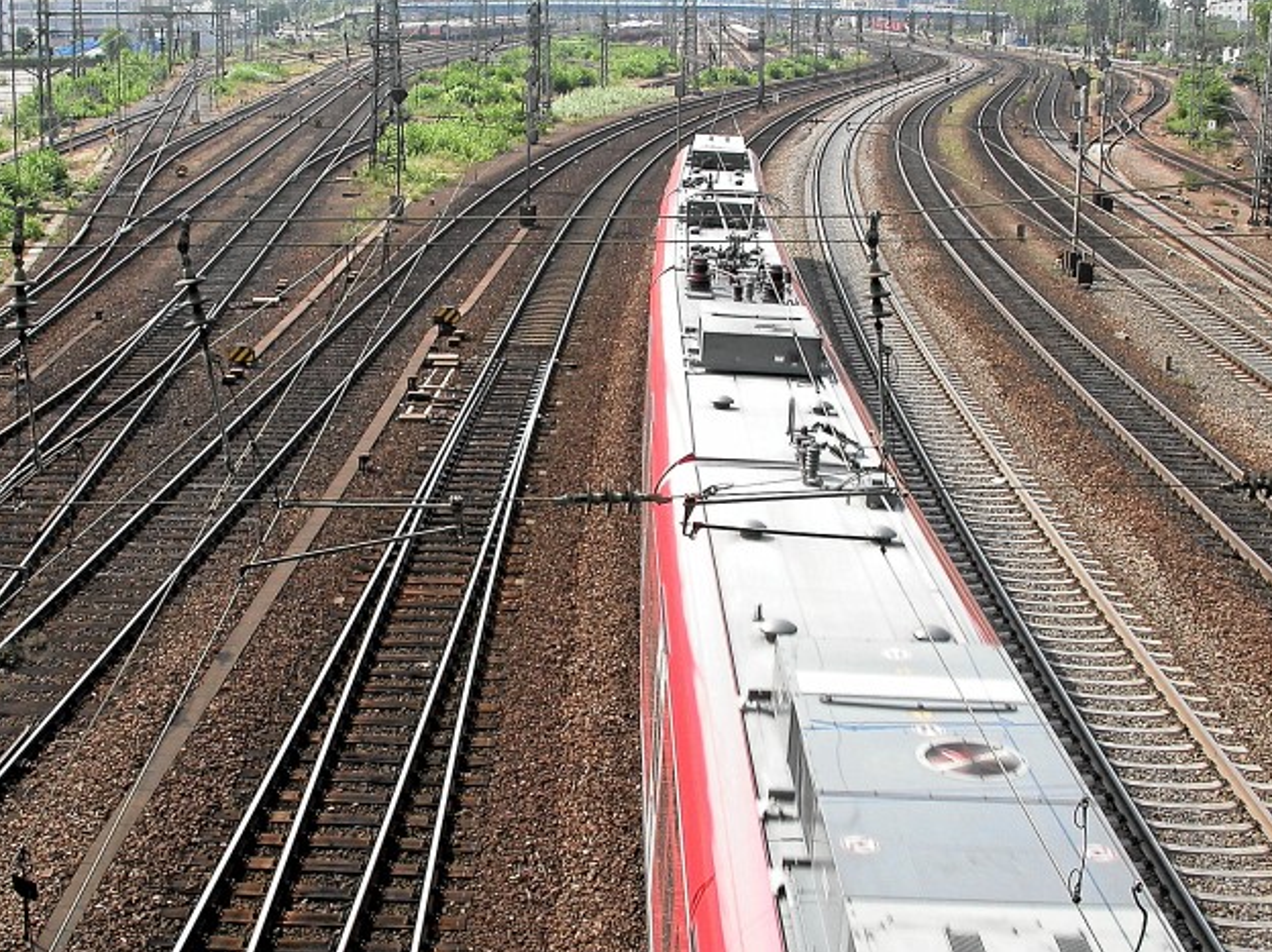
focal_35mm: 50
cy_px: 478
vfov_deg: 29.1
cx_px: 538
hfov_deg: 38.1
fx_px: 1836
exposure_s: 1/187
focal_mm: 8.2
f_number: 6
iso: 100
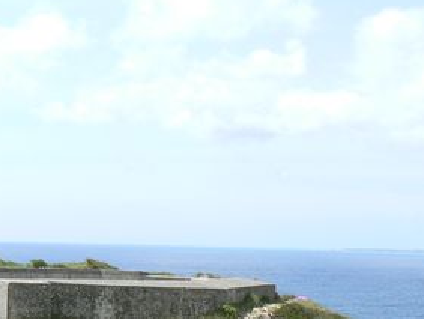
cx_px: 141
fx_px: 1067
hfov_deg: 22.4
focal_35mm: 87
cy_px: 295
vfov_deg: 16.7
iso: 80
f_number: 5.6
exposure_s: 1/400
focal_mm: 6
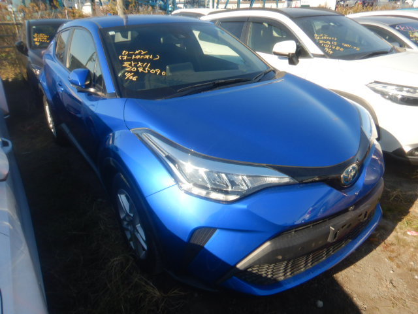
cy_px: 157
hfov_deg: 71.6
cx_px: 209
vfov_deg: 56.8
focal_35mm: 24
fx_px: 290
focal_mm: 4.3
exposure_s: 1/250
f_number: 2.8
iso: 125
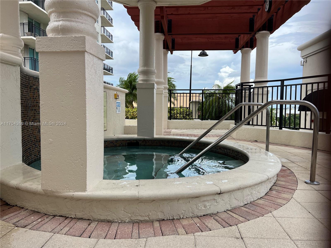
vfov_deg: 53.1
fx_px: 249
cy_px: 124
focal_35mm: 26
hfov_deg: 67.3
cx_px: 166
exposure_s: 1/2994
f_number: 1.5
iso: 50
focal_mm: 5.7
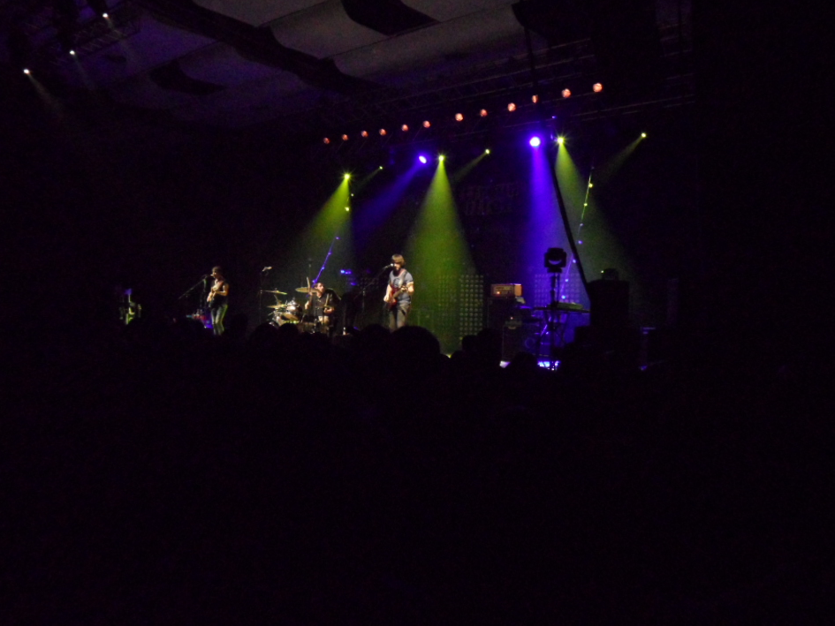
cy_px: 306
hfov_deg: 67.3
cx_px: 416
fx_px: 627
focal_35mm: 26
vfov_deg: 53.1
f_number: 3.2
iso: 800
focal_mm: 3.9
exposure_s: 1/45
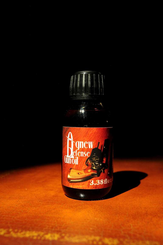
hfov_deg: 37.8
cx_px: 82
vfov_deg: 54.5
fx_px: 238
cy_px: 122
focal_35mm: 35
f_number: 2.8
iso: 6400
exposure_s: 1/60
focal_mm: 35
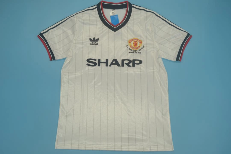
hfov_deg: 57.2
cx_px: 116
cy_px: 77
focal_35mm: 33
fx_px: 212
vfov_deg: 40.0
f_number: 4.5
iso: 200
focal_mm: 22
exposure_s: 1/200
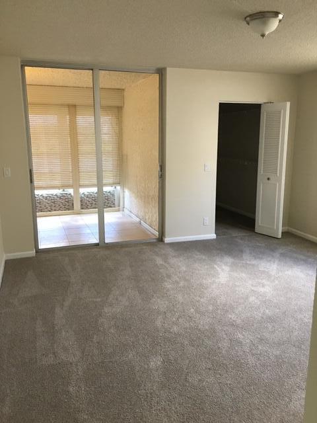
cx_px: 158
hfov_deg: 48.2
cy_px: 212
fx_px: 354
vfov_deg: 61.7
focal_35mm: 29
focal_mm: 4.15
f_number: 2.2
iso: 80
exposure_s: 1/15
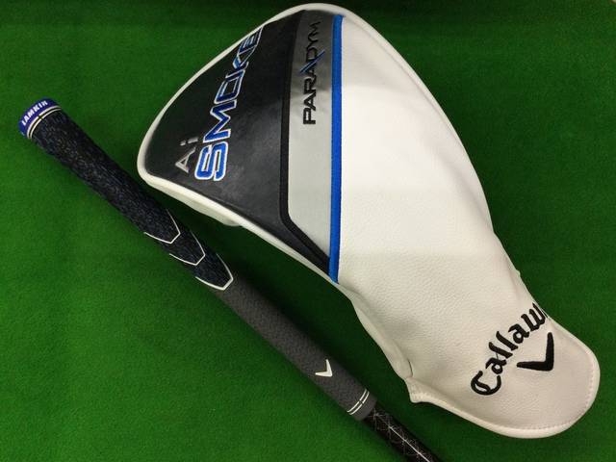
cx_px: 308
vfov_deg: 45.4
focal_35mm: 31
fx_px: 552
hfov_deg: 58.4
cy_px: 231
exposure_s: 1/30
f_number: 2.4
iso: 32
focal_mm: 3.3
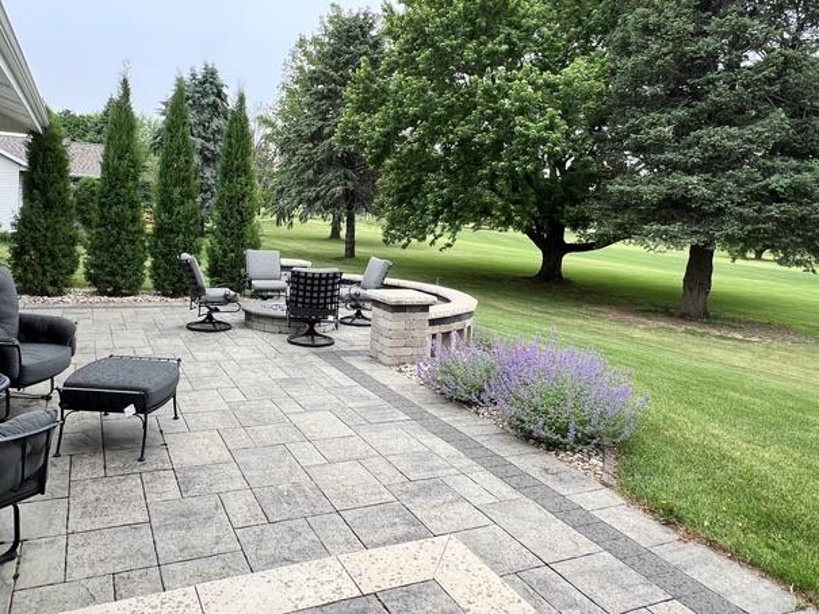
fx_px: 521
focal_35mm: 22
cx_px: 348
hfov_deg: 75.9
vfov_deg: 60.6
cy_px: 247
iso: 32
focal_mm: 1.57
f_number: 1.8
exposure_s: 1/117
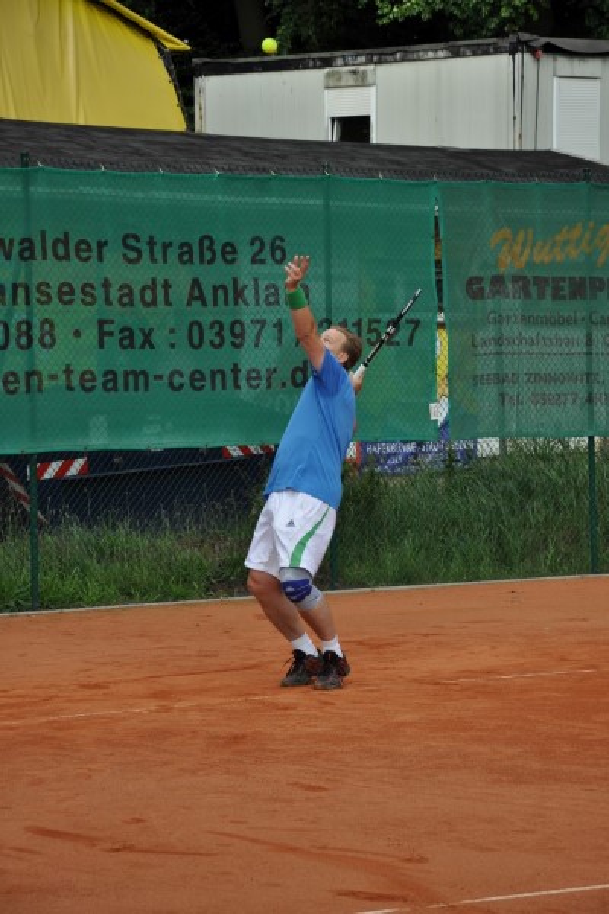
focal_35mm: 135
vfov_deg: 15.2
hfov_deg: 10.2
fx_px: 3425
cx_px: 304
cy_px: 457
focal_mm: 90
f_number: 9
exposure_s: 1/320
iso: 200
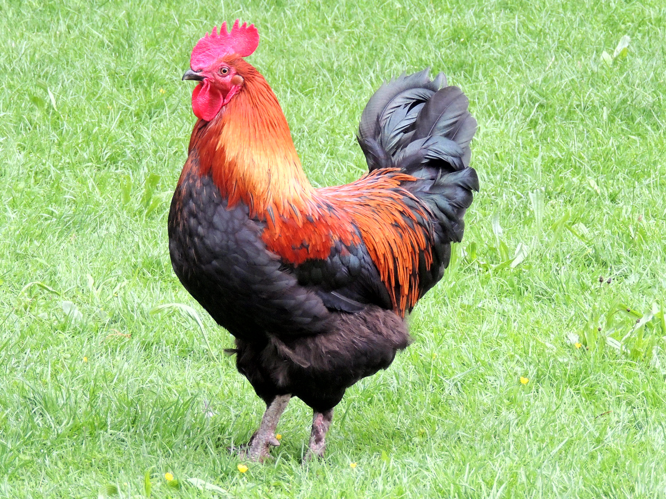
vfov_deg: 7.4
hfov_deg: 9.9
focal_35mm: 200
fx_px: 3848
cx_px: 333
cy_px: 250
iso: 400
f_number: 4.6
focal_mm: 35.6
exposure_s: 1/80
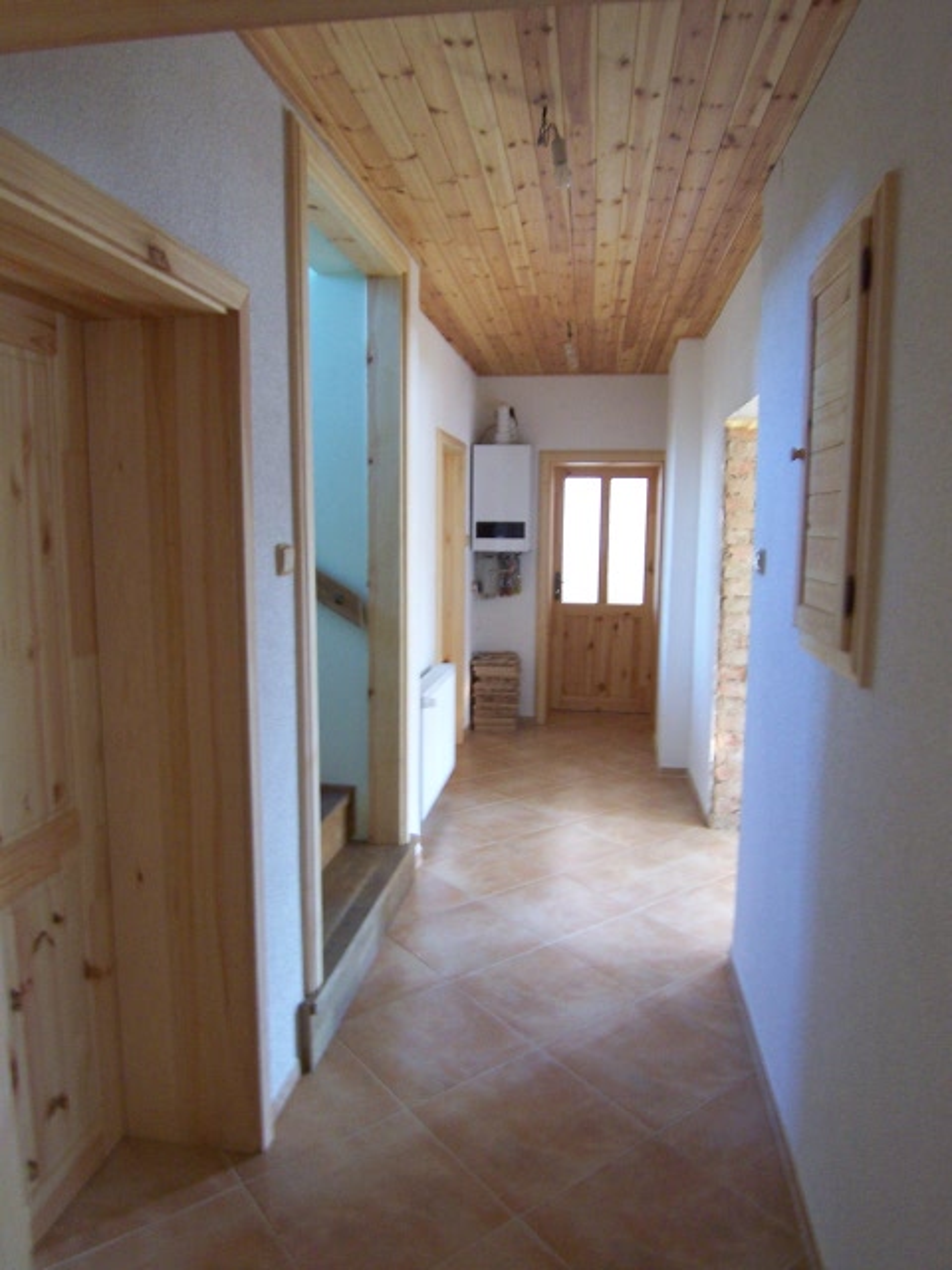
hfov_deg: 58.9
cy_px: 635
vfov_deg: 73.9
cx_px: 476
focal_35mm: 23
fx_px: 843
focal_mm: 3.8
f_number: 2.8
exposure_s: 1/13
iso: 160
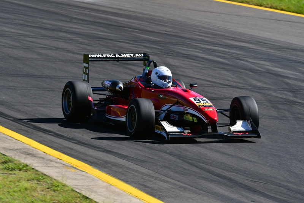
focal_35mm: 555
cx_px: 152
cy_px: 102
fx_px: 4688
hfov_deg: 3.7
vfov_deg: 2.5
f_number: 11
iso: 400
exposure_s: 1/500
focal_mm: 370
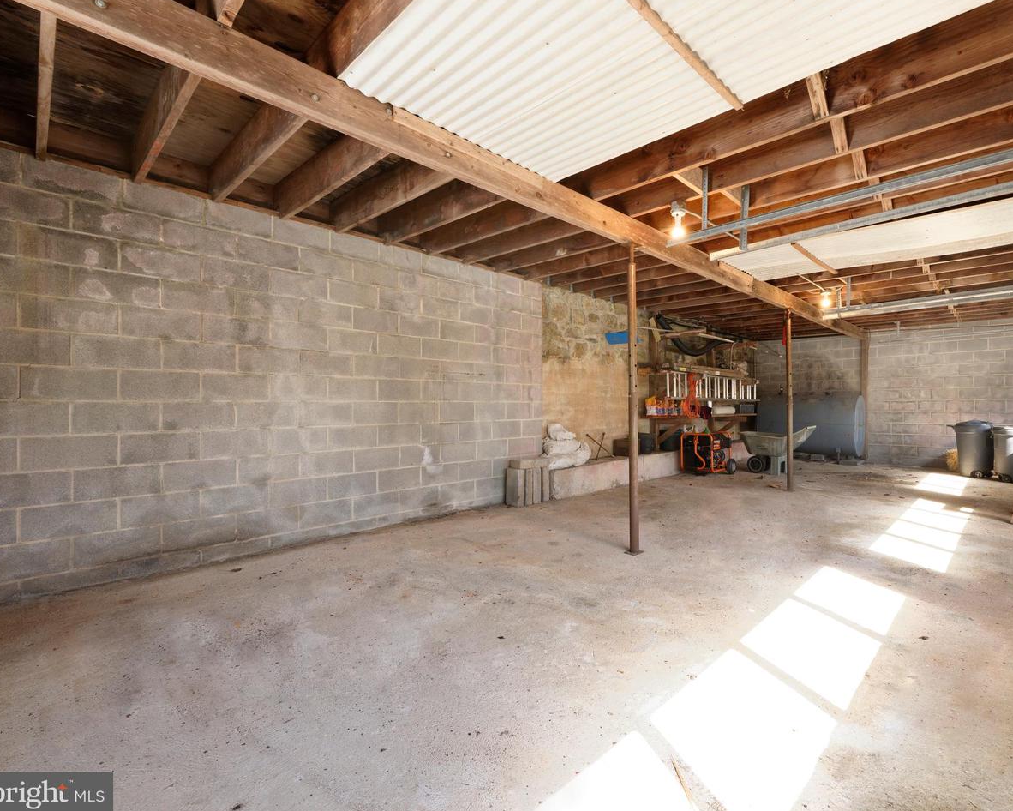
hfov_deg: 92.2
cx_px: 596
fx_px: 480
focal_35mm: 16
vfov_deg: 80.4
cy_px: 405
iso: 640
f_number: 9
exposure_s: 1/25
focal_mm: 14
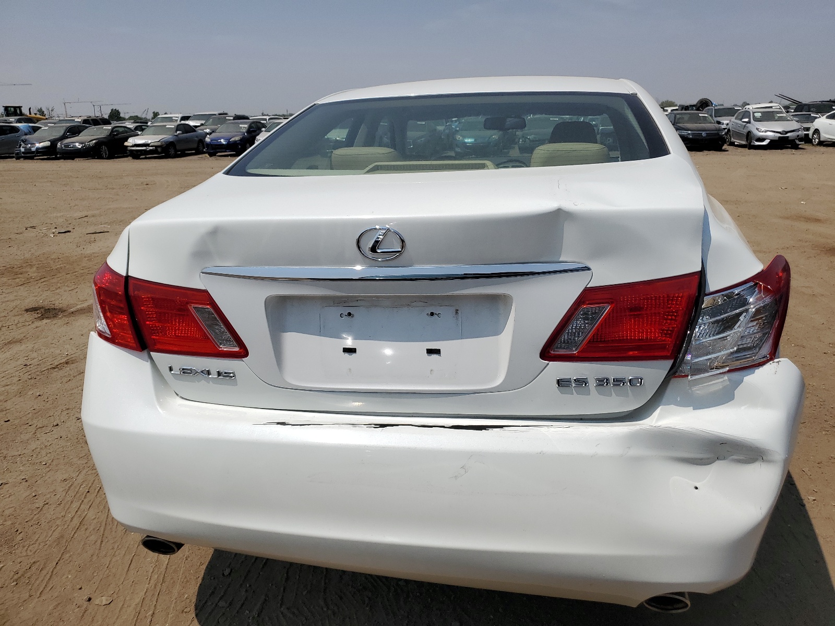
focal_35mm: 26
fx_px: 627
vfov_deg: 53.1
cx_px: 418
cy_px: 313
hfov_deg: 67.3
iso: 51
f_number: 1.5
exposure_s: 1/10000
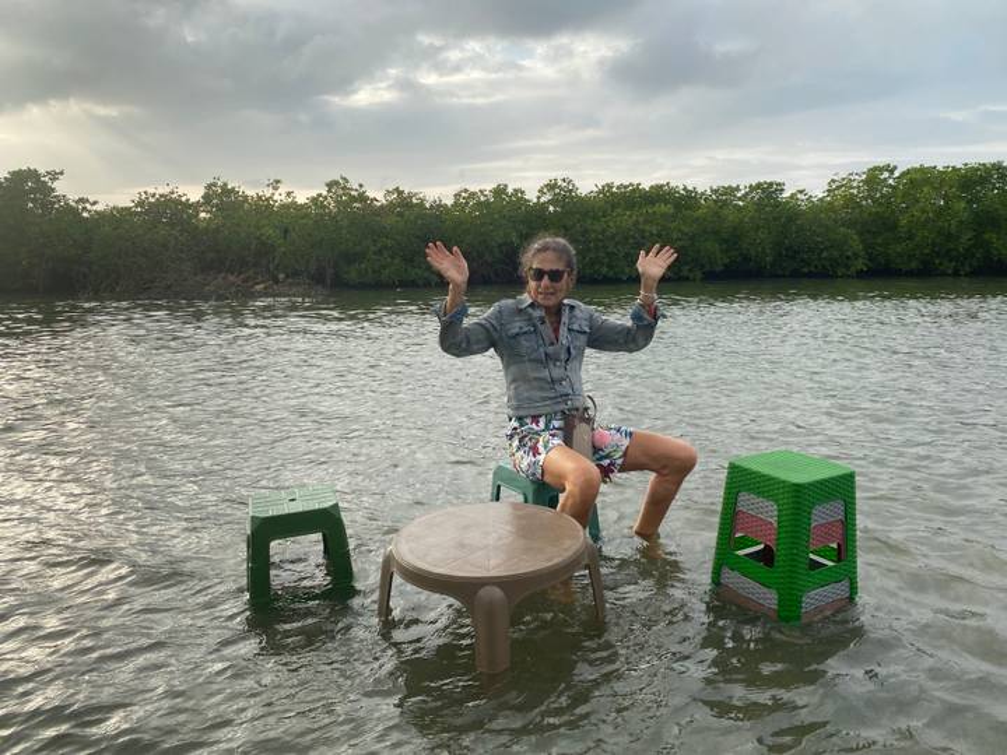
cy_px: 378
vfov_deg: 53.1
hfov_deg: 67.3
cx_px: 504
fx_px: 756
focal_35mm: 26
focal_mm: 4.25
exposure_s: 1/1300
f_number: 1.8
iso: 32
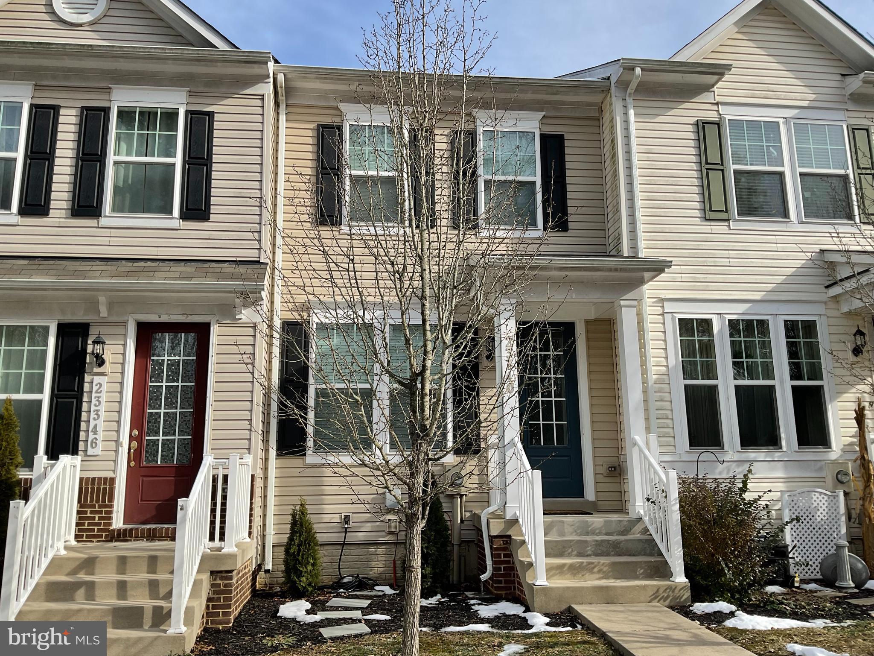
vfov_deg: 48.2
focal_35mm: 29
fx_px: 732
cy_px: 328
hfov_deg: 61.7
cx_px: 437
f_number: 1.8
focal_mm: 3
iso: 16
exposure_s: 1/1221
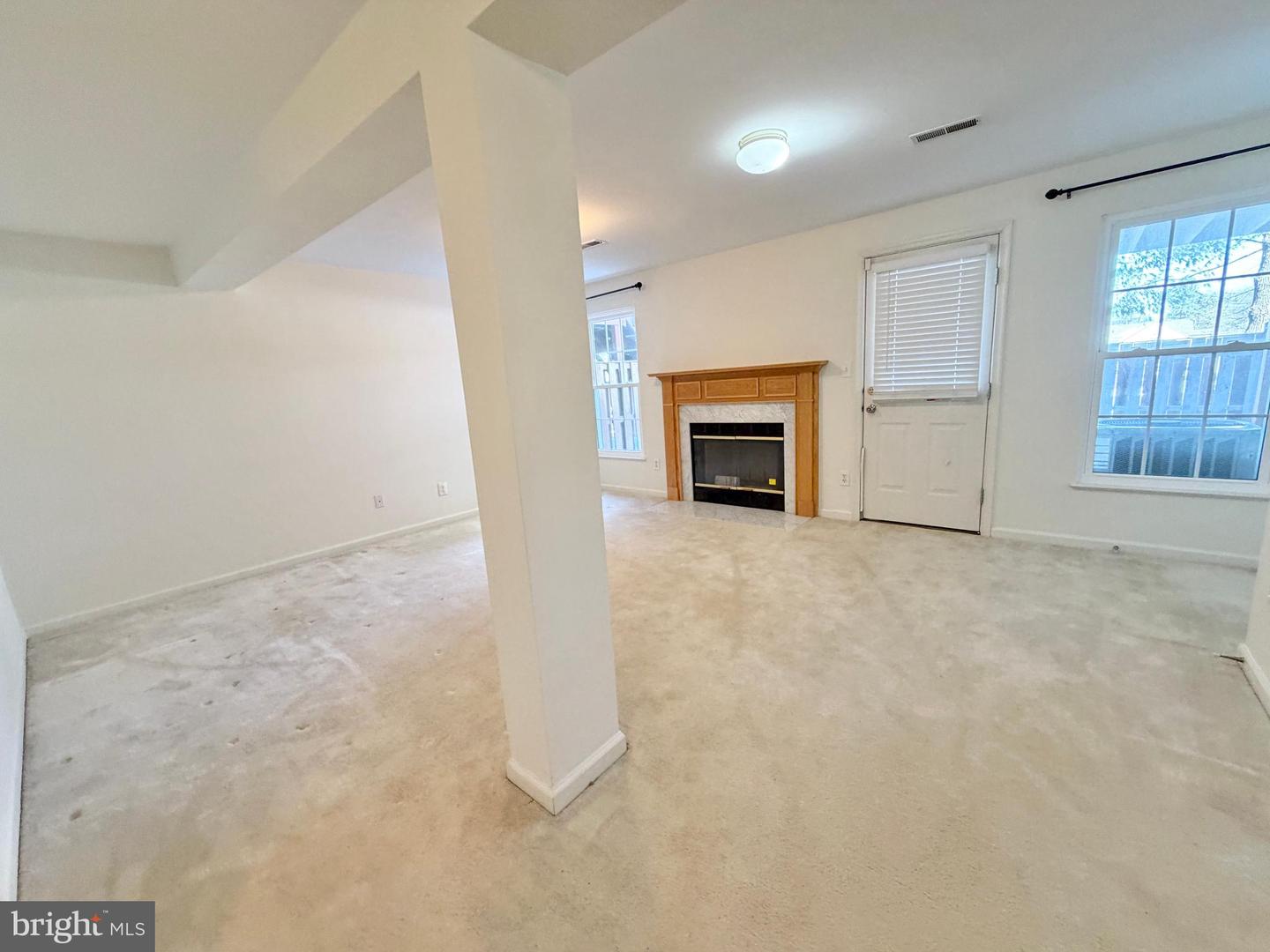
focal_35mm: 14
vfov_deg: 85.7
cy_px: 476
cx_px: 635
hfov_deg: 102.1
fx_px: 514
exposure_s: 1/60
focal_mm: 2.22
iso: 250
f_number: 2.2
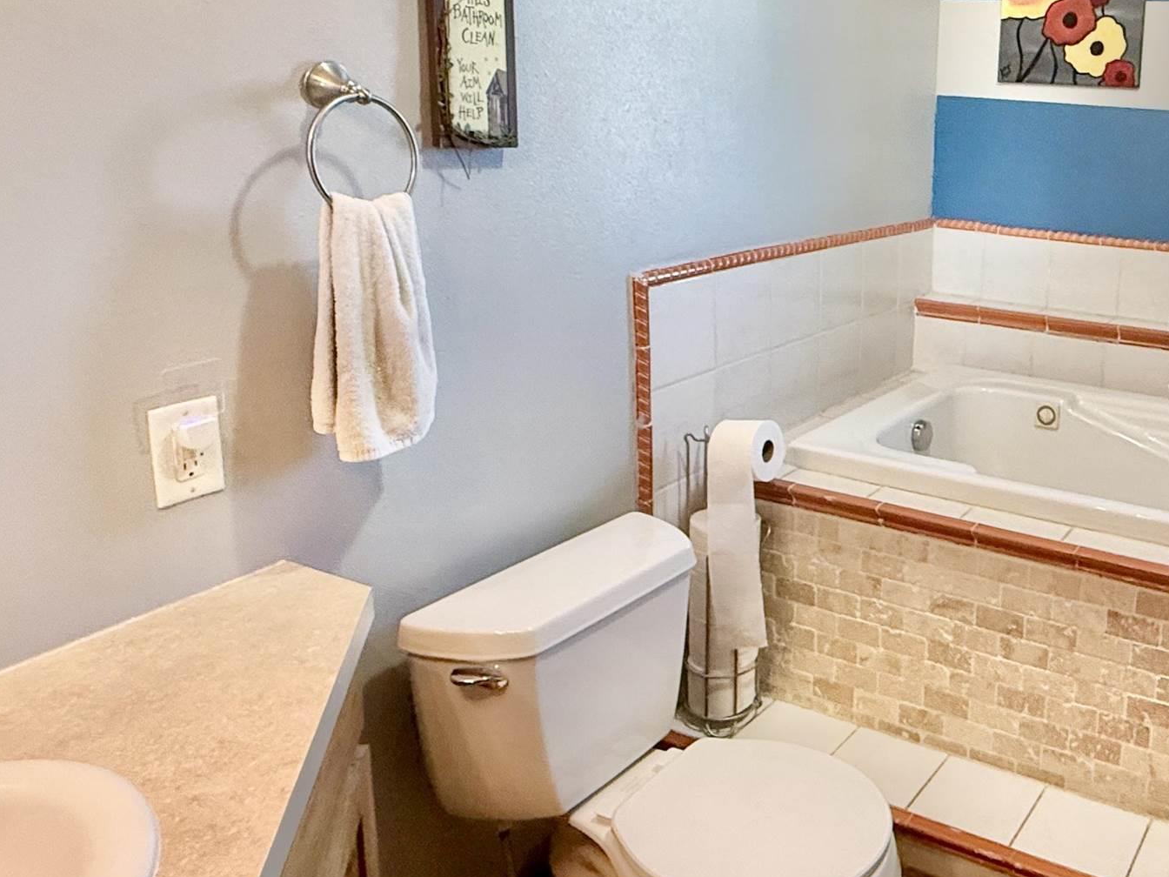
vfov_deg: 43.6
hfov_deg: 52.1
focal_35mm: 32
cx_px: 980
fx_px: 1081
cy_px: 305
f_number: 2.2
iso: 400
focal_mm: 2.22
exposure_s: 1/120
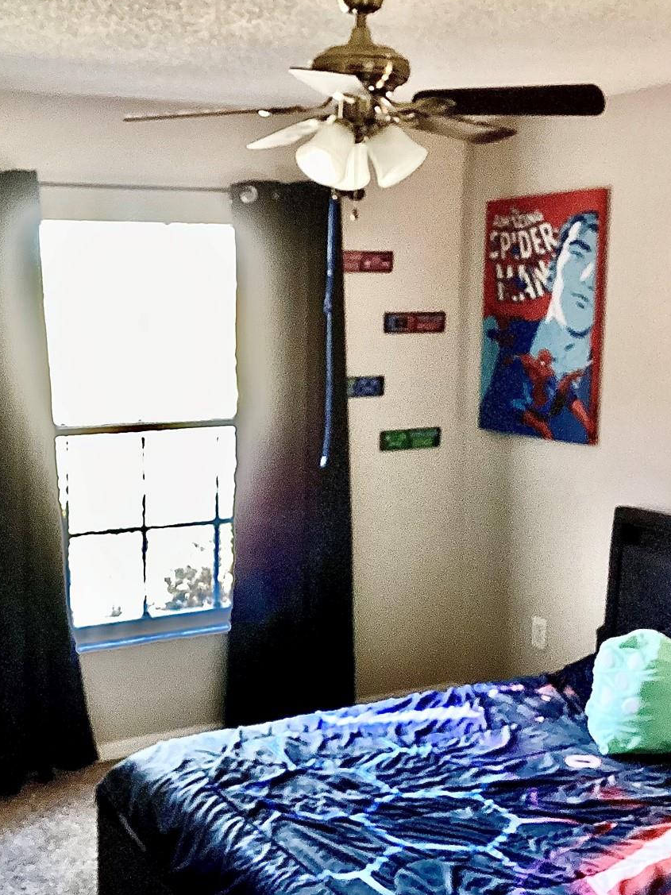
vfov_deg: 42.9
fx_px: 1137
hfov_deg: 32.5
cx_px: 208
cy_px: 459
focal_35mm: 44
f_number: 2.4
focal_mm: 3.3
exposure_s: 1/60
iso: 250
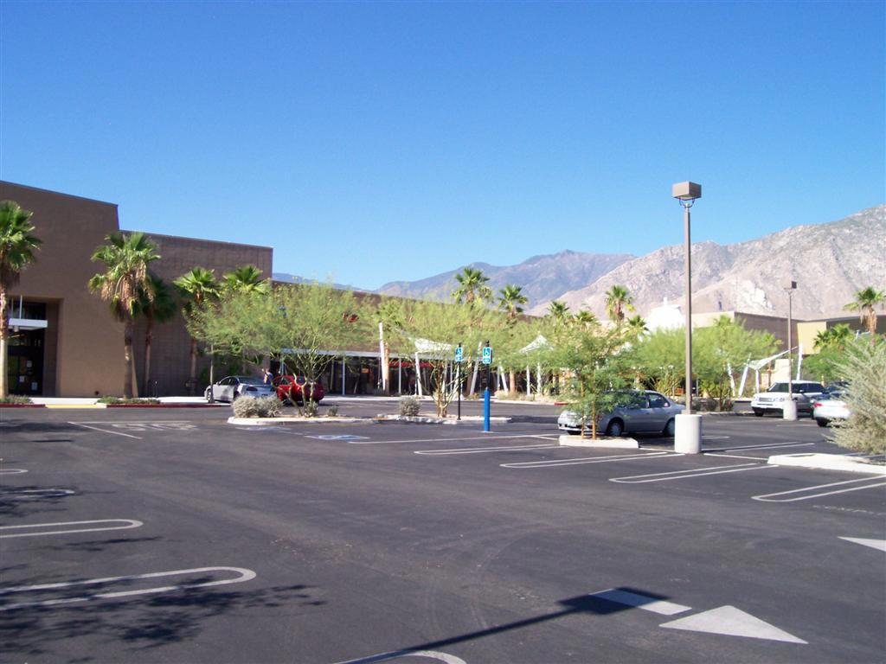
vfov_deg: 41.8
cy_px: 332
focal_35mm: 34
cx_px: 443
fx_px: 870
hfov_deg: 54.0
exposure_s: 1/318
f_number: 5.1
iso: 80
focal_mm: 5.6
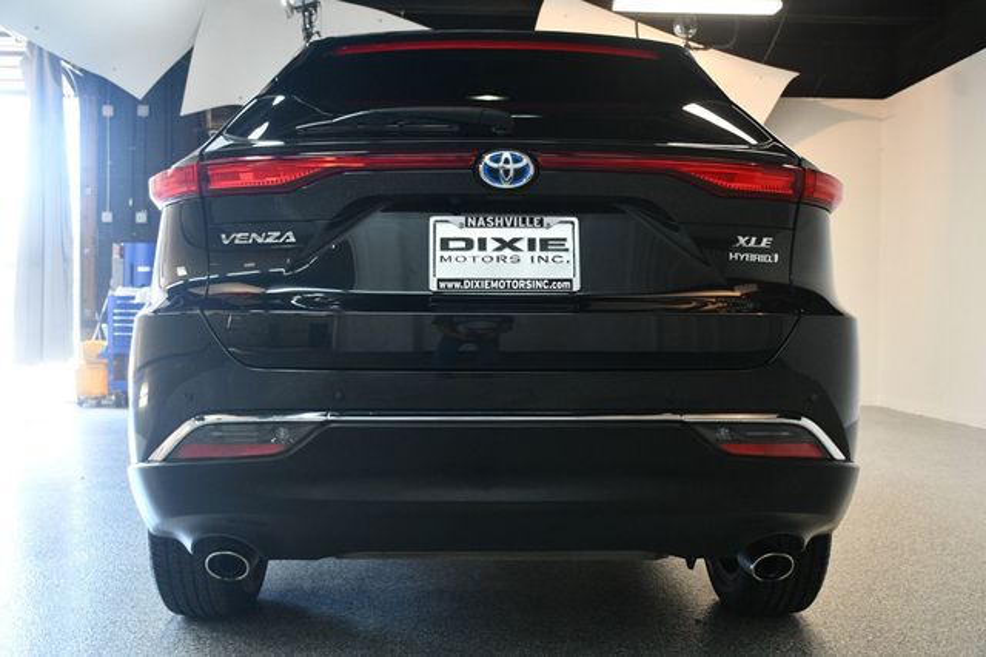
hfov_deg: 53.2
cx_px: 493
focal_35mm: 36
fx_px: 985
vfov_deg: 36.8
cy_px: 328
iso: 1600
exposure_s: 1/125
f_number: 3.8
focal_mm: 24
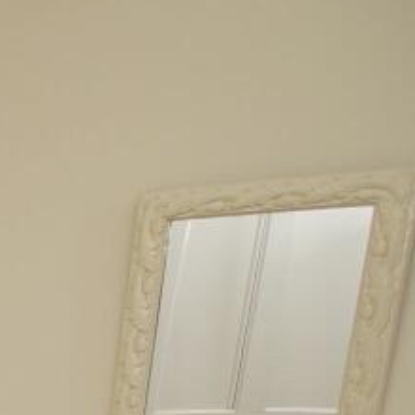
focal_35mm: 74
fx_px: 1004
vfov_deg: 20.3
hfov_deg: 15.2
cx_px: -549
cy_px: 609
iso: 100
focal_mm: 9
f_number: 4
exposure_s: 1/60
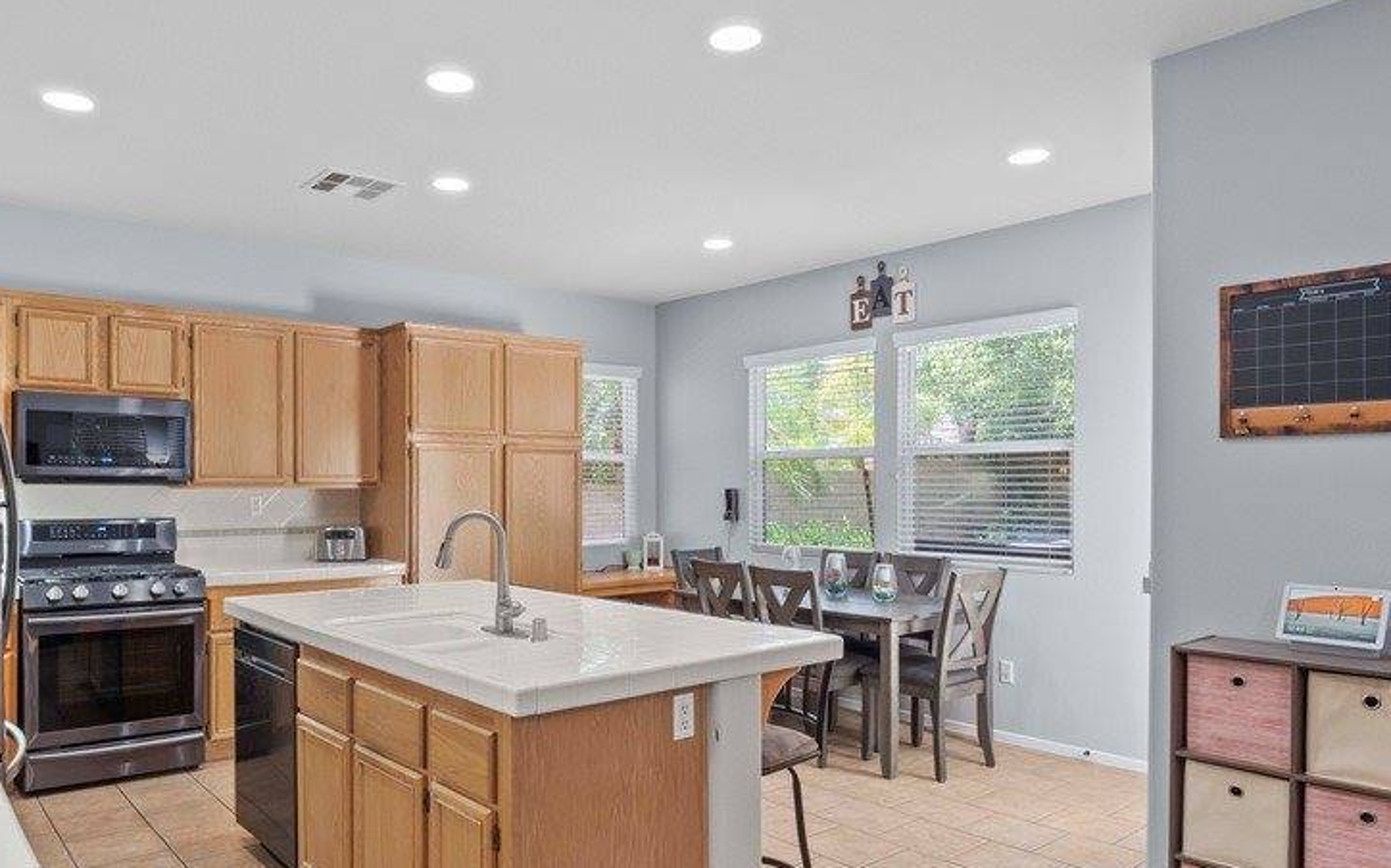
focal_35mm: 24
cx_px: 624
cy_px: 503
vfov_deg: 50.8
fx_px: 910
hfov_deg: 74.6
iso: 200
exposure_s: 1.3
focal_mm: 8
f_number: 8
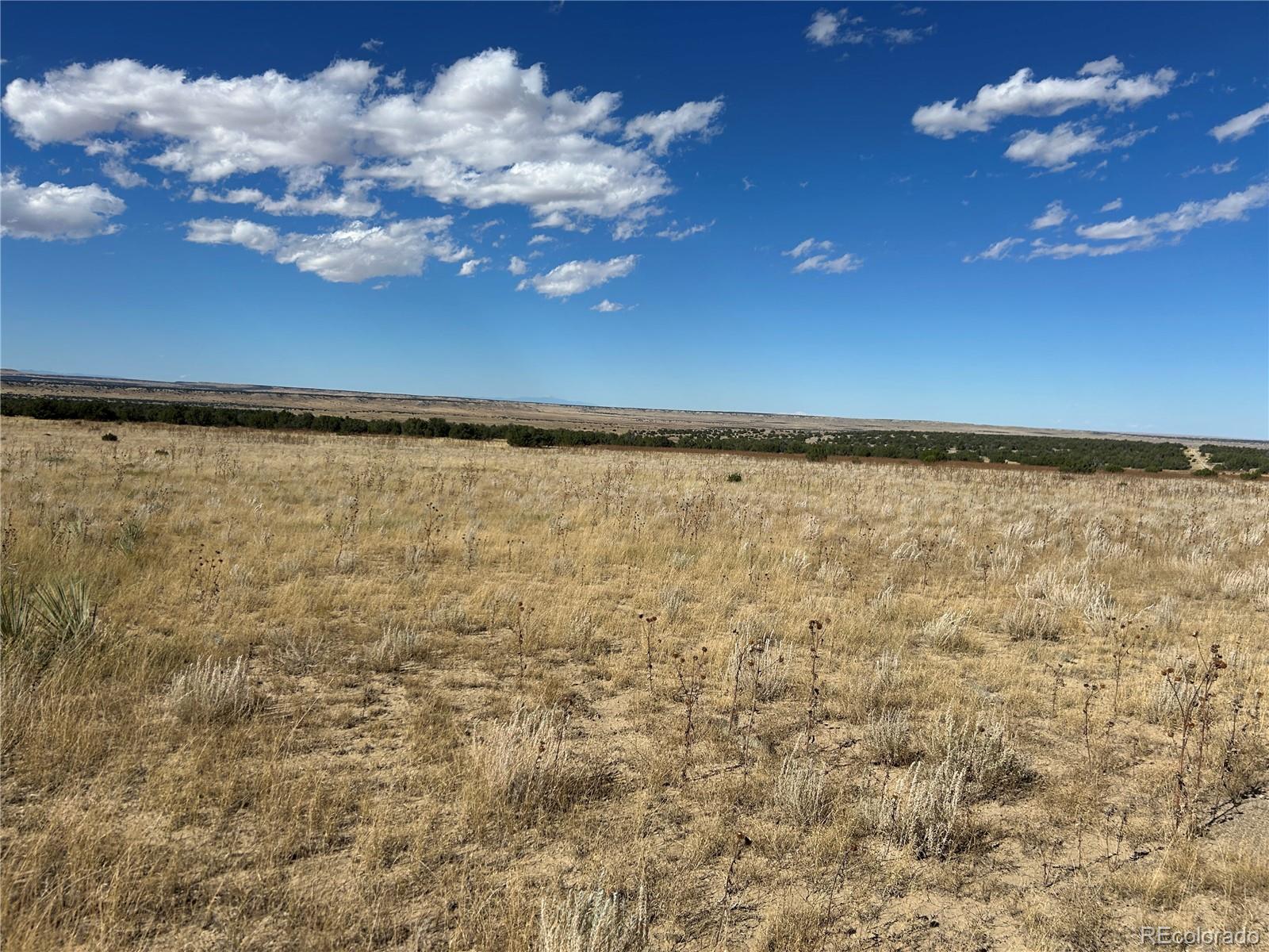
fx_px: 953
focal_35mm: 26
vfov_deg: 53.1
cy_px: 476
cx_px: 634
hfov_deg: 67.3
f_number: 1.5
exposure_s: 1/8000
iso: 50
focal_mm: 5.7
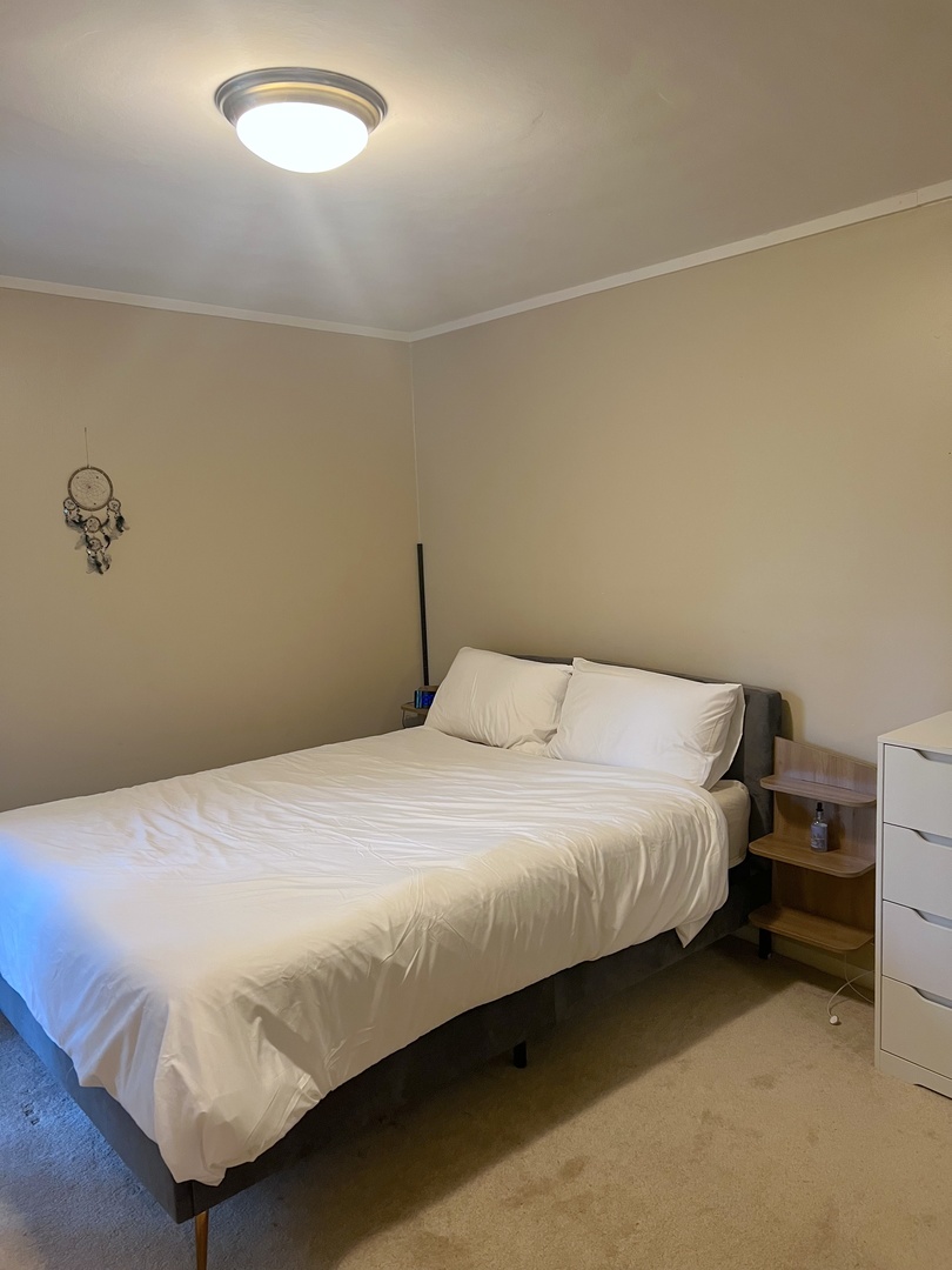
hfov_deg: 53.1
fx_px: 953
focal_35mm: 26
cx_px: 476
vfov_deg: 67.3
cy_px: 635
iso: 200
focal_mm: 5.7
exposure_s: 1/60
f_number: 1.5
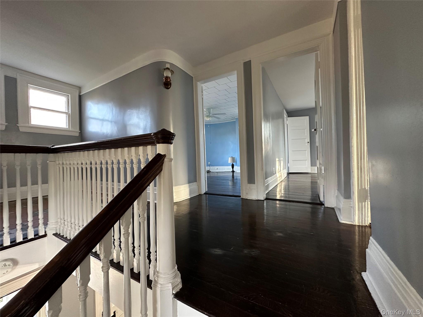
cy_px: 158
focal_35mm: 14
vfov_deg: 85.7
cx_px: 212
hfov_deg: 102.1
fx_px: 171
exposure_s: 1/60
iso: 320
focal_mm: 2.22
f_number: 2.2
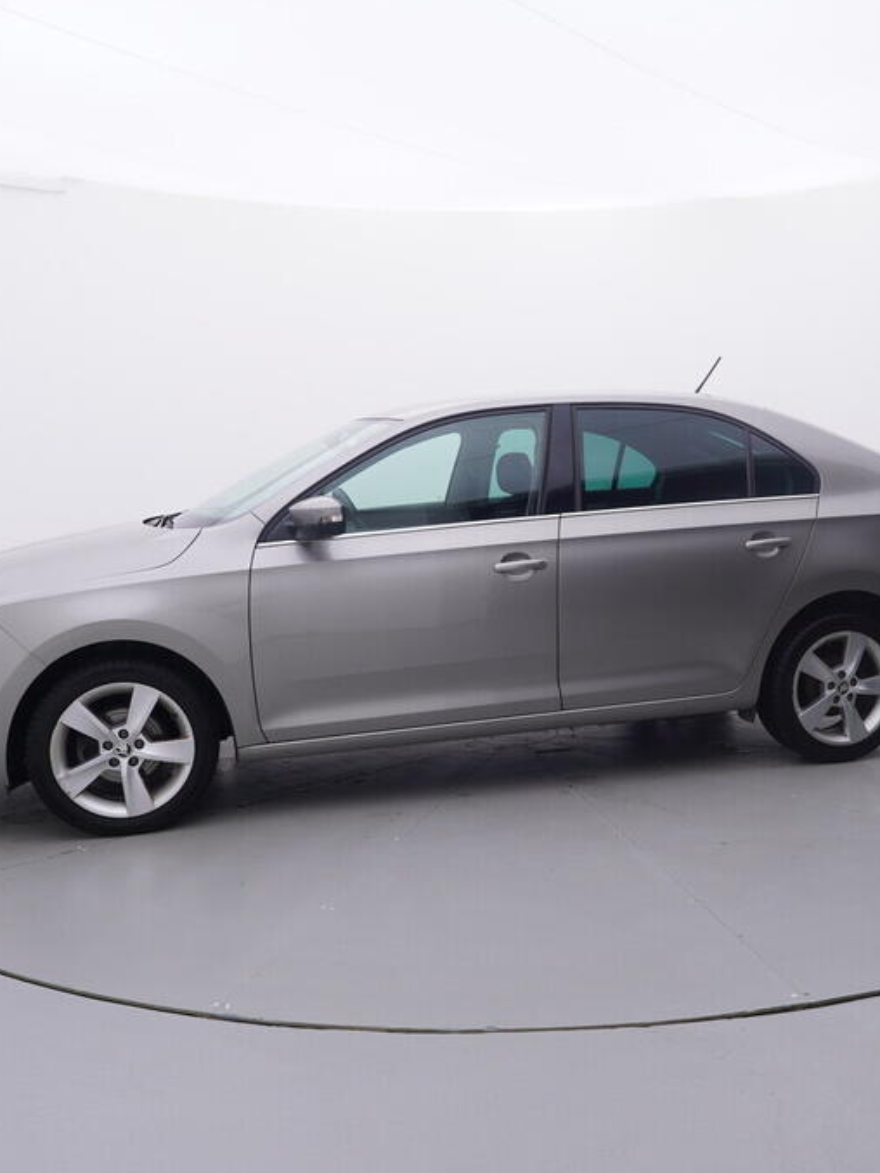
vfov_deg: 55.7
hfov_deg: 43.1
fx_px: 1109
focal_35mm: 33
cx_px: 514
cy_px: 587
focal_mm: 15
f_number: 5
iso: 200
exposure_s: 1/80
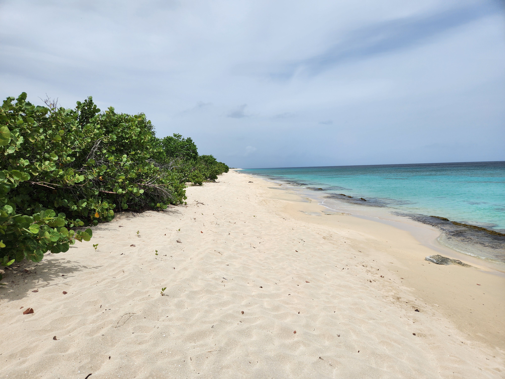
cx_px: 252
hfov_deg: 73.9
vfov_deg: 58.9
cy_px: 190
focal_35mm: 23
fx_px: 336
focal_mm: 5.4
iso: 20
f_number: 1.8
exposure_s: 1/3737
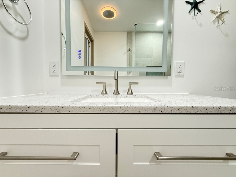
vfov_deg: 85.7
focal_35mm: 14
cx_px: 118
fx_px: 95
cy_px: 88
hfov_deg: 102.1
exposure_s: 1/63
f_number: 2.2
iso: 320
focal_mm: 2.22
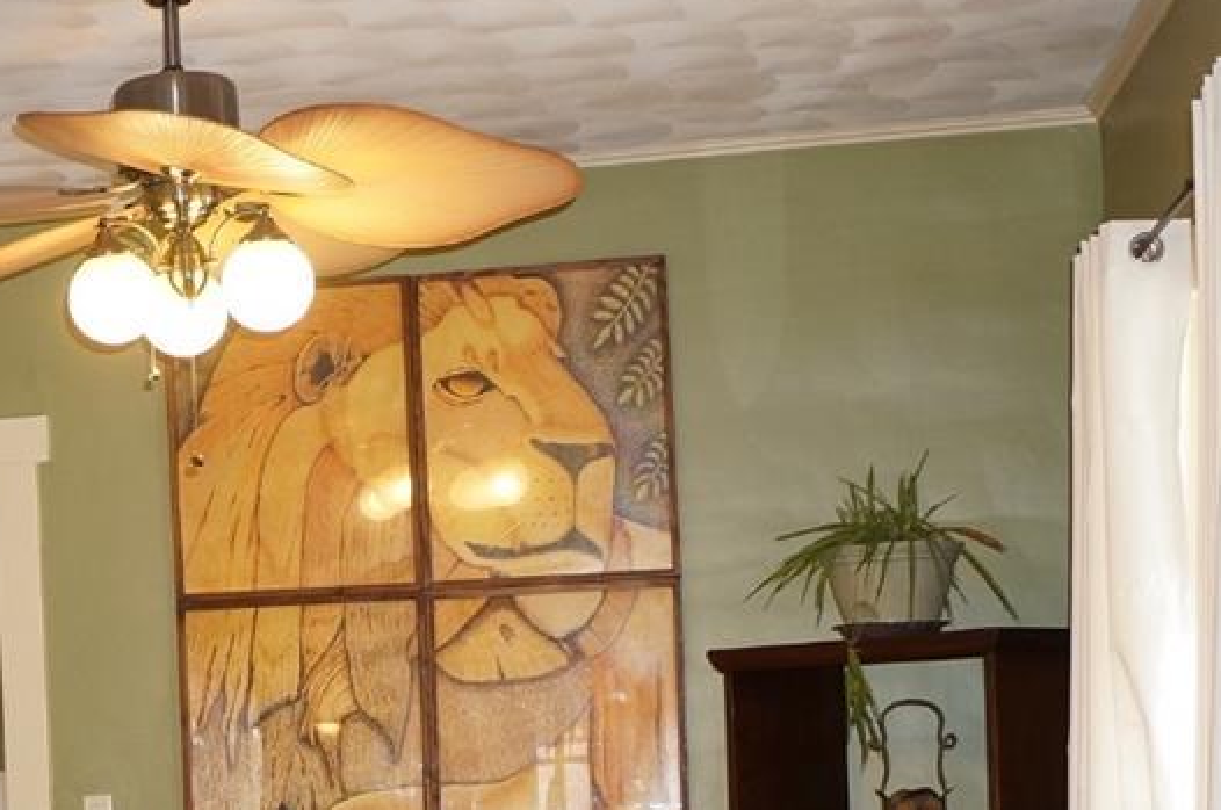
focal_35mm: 77
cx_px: -116
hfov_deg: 24.6
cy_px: 952
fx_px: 2608
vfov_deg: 16.9
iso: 640
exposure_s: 1/60
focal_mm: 18
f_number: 4
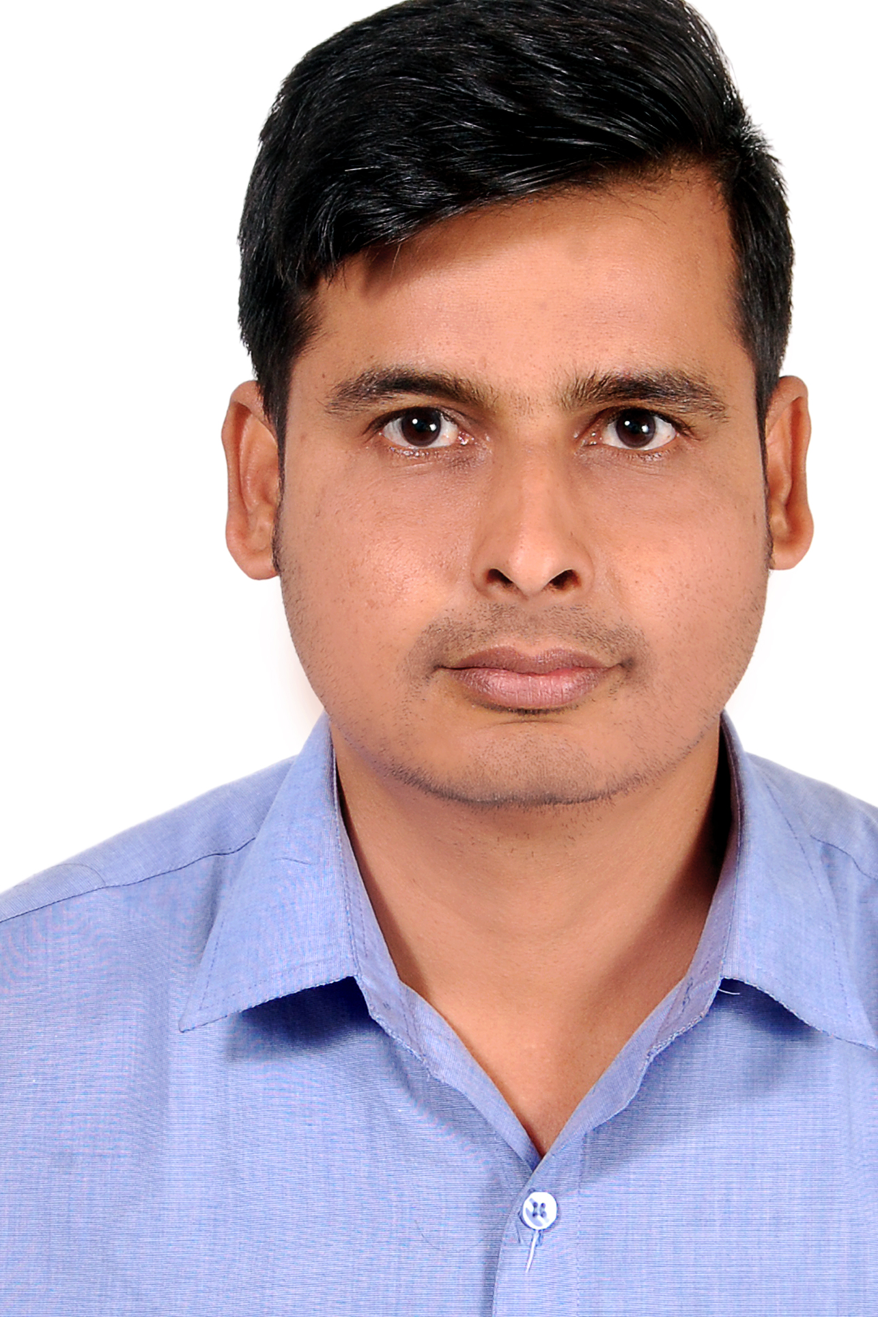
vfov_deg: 20.8
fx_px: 3585
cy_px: 675
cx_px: 524
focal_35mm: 98
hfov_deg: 14.0
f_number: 10
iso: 400
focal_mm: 42
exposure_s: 1/160
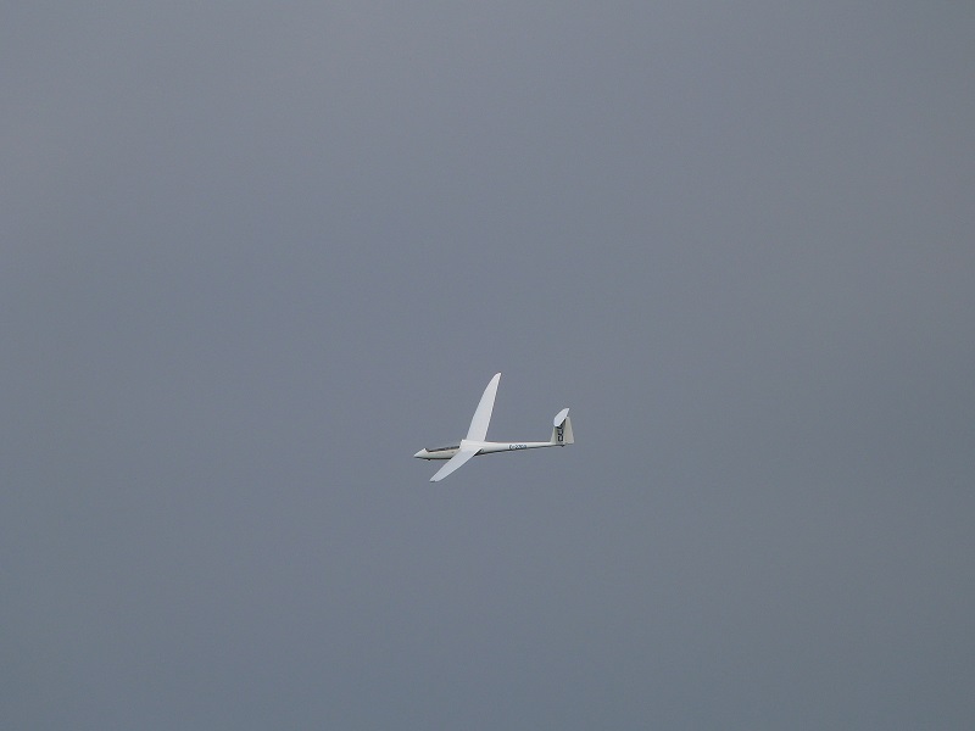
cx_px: 488
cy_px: 366
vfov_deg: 2.3
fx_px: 18308
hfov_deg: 3.1
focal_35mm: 650
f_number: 5.6
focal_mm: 108
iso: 100
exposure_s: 1/800
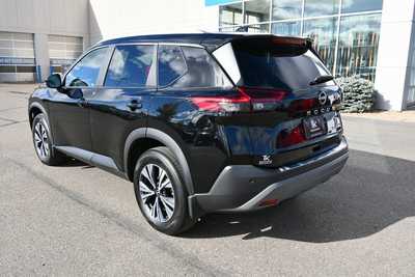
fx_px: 346
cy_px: 138
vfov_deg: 43.6
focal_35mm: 30
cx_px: 208
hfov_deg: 61.9
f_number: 8
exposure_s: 1/250
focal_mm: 20
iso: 140
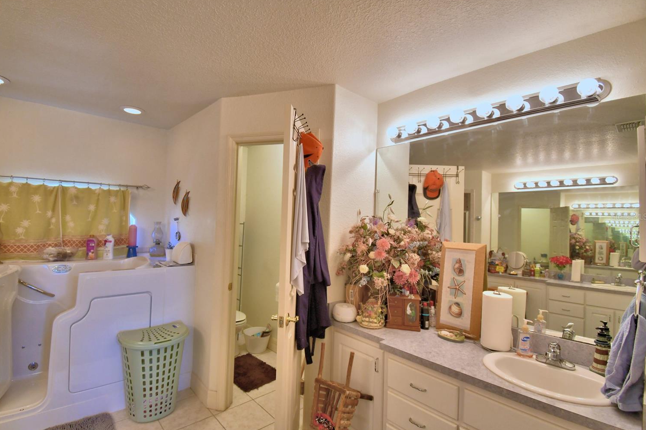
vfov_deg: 73.7
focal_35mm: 16
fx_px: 287
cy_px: 217
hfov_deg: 96.7
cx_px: 305
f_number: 4.5
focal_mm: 10
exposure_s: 1/40
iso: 400
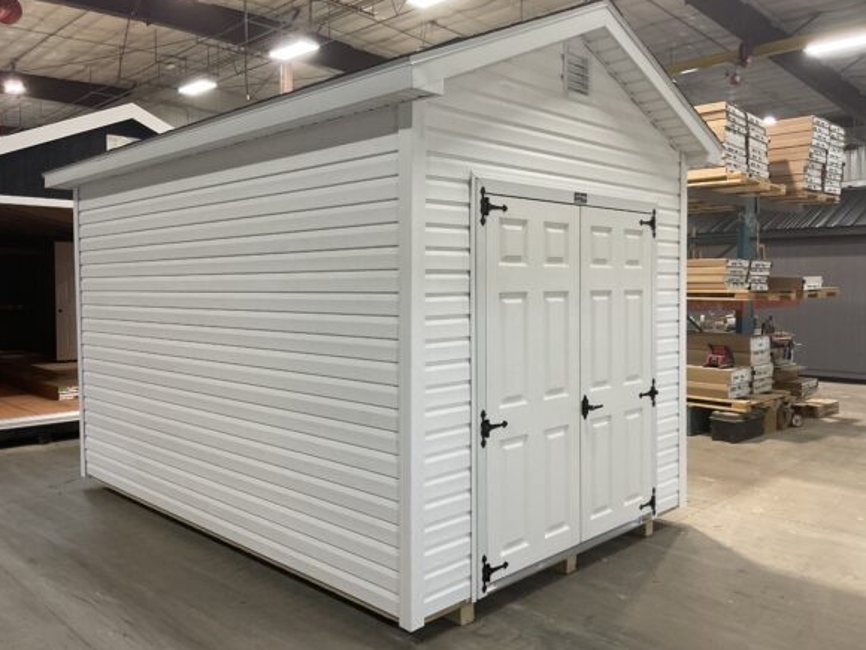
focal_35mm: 30
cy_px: 318
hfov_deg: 60.0
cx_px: 420
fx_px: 751
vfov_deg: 46.8
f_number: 1.8
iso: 64
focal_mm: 3
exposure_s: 1/60
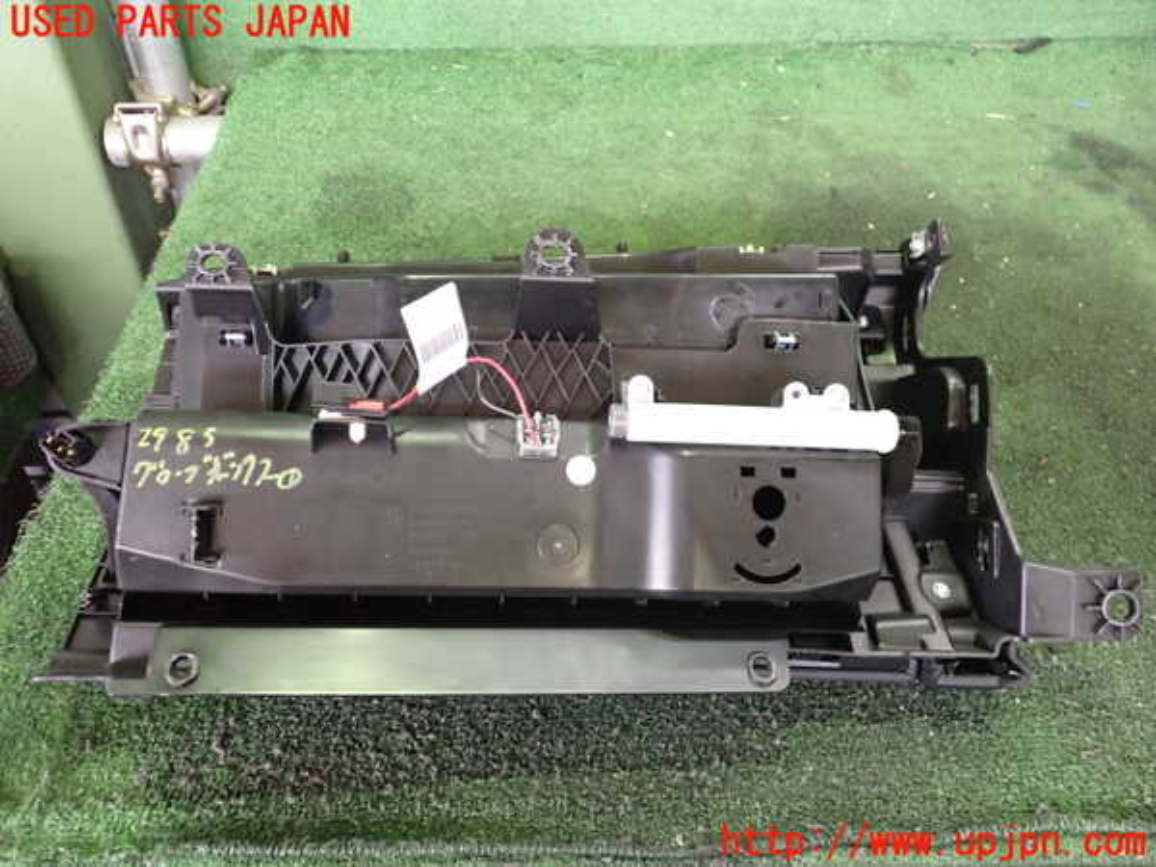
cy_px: 434
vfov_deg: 46.8
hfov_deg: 60.0
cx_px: 578
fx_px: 1002
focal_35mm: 30
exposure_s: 1/60
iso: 1000
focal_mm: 5.4
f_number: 2.3
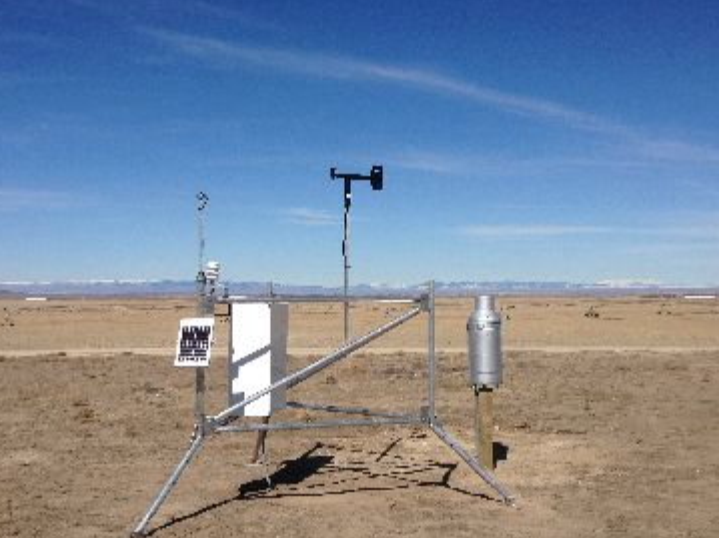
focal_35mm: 46
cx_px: 326
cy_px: 295
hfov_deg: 41.2
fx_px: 955
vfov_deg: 31.5
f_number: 2.4
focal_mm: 4.12
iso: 50
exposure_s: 1/4184
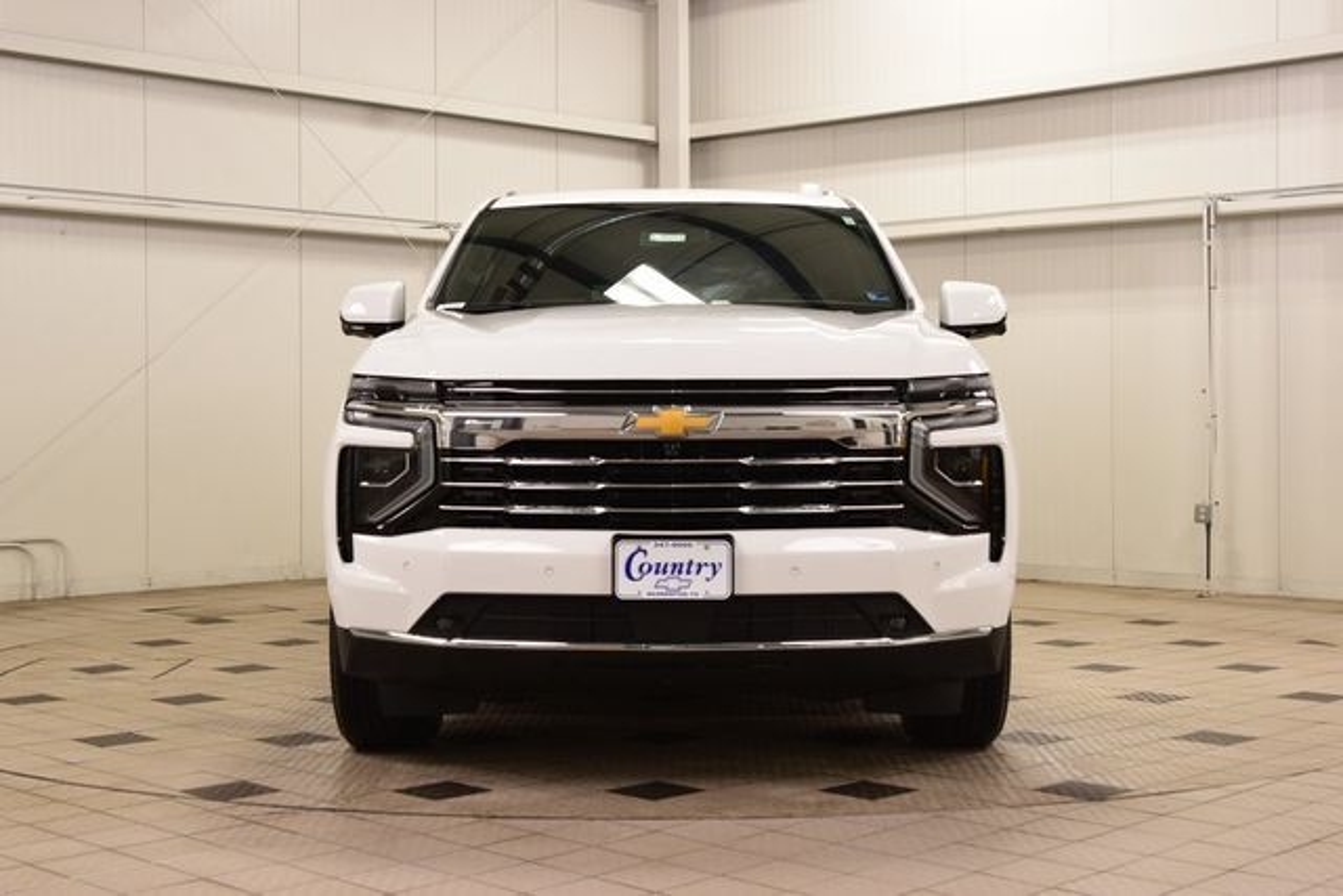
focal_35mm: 52
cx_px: 672
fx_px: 1959
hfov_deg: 37.8
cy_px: 448
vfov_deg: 25.8
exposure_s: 1/30
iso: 560
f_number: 7.1
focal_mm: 35
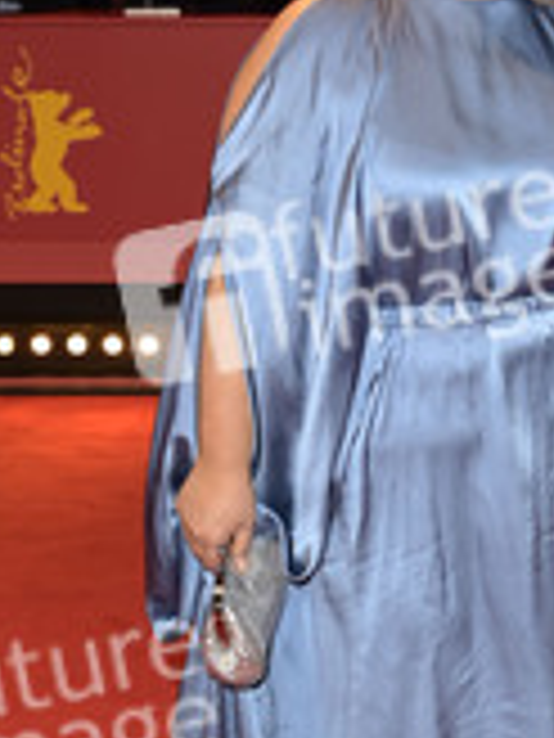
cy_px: 504
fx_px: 1899
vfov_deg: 21.9
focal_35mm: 89
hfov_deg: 16.4
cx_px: 477
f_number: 5
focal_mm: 38
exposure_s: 1/250
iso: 800
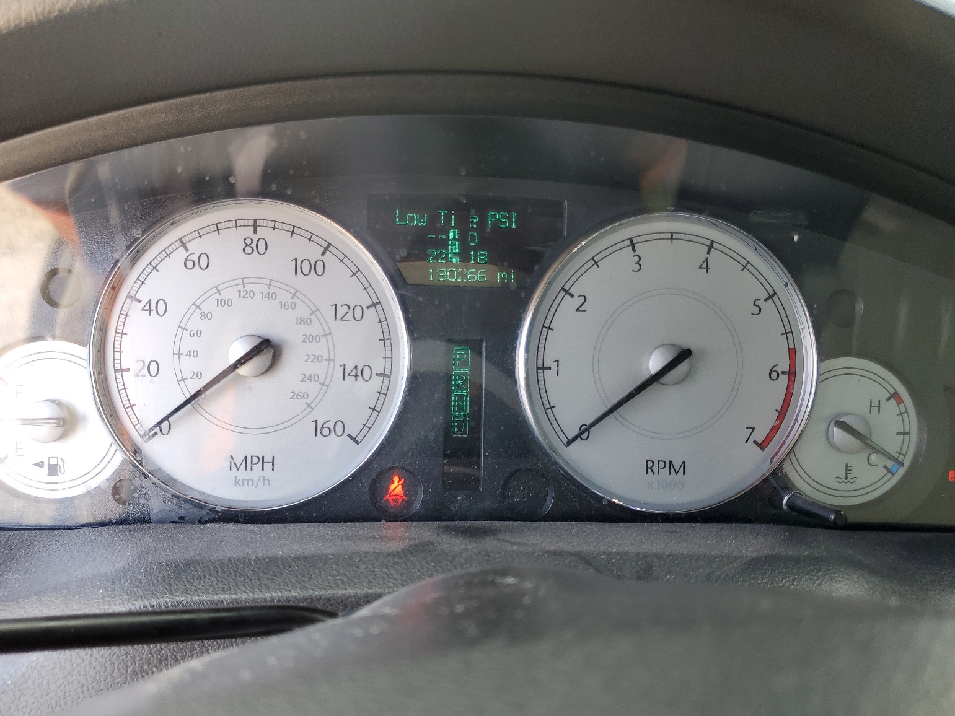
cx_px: 475
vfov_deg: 51.4
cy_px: 367
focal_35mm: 27
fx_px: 745
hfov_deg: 65.3
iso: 50
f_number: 1.5
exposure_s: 1/141
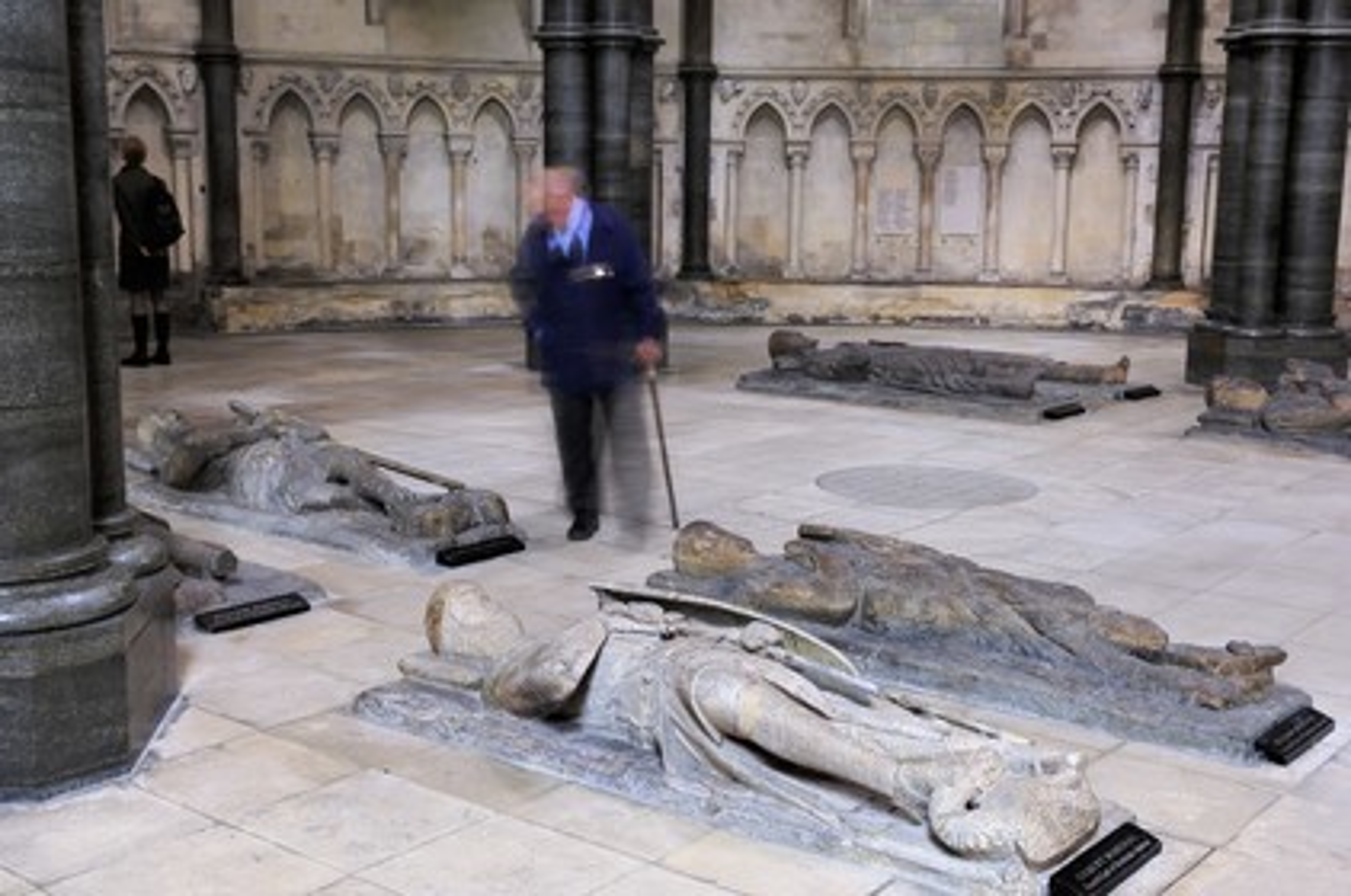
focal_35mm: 42
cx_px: 676
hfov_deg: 46.5
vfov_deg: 31.8
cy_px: 448
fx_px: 1574
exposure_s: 1.3
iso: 100
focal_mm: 28
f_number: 10
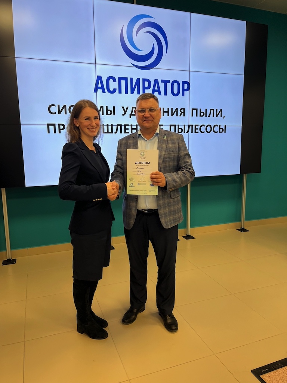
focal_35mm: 26
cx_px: 144
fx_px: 287
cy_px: 192
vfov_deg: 67.3
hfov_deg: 53.1
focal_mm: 5.1
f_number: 1.6
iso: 40
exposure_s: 1/96
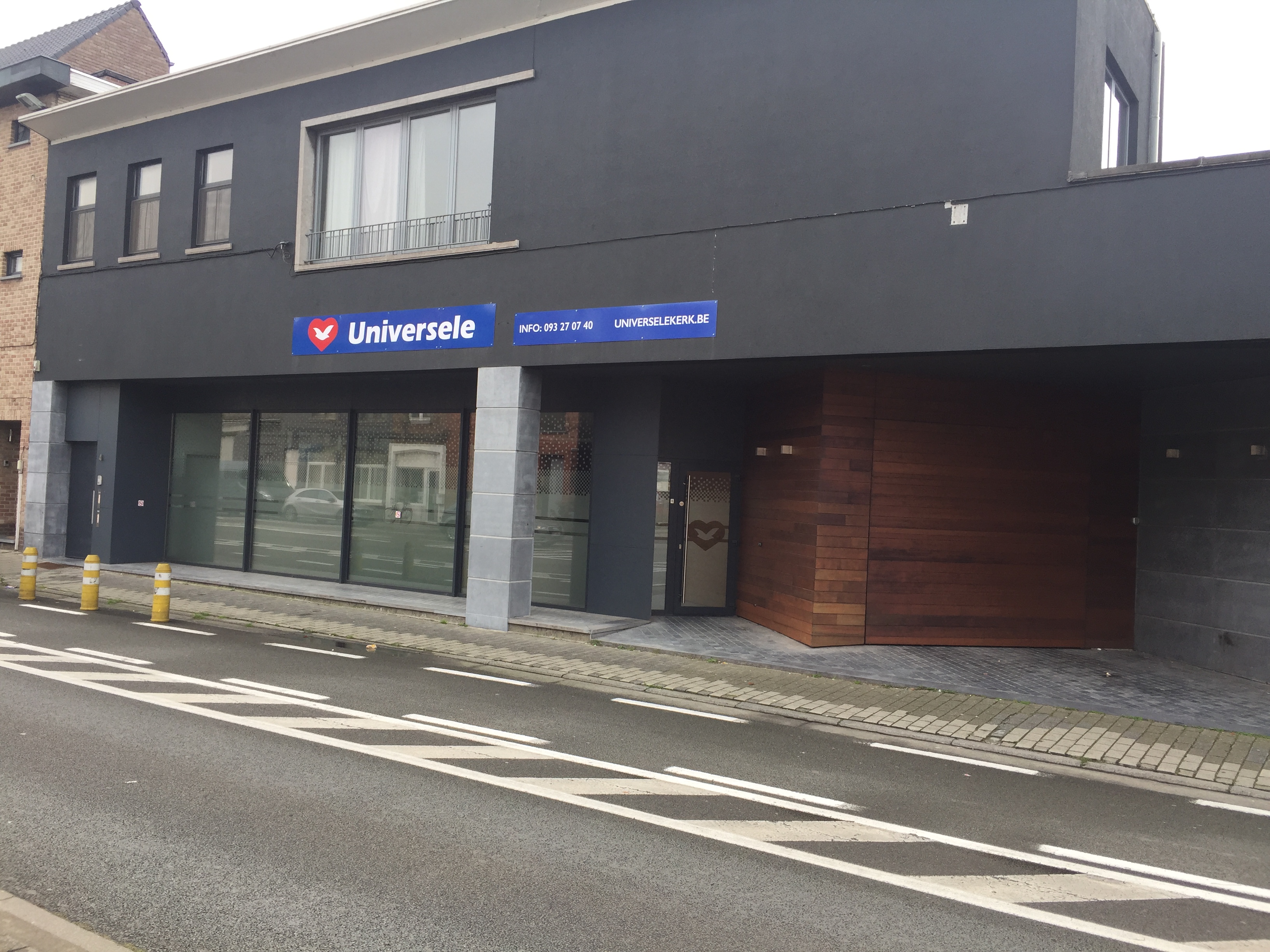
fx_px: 1064
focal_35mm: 29
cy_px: 476
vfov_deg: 48.2
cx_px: 635
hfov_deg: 61.7
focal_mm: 4.15
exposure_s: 1/247
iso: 32
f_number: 2.2
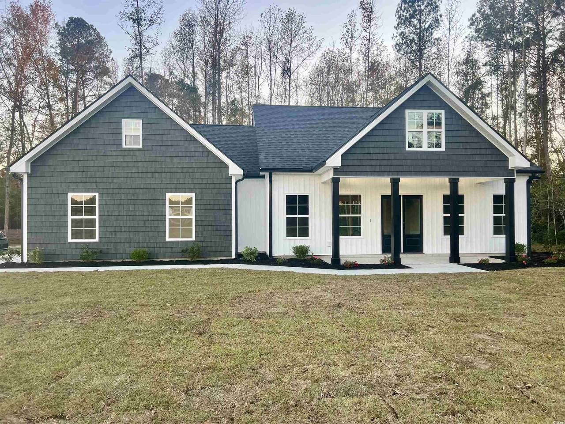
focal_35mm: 26
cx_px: 282
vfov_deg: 53.1
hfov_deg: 67.3
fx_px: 424
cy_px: 212
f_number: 1.5
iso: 50
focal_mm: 5.7
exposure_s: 1/121
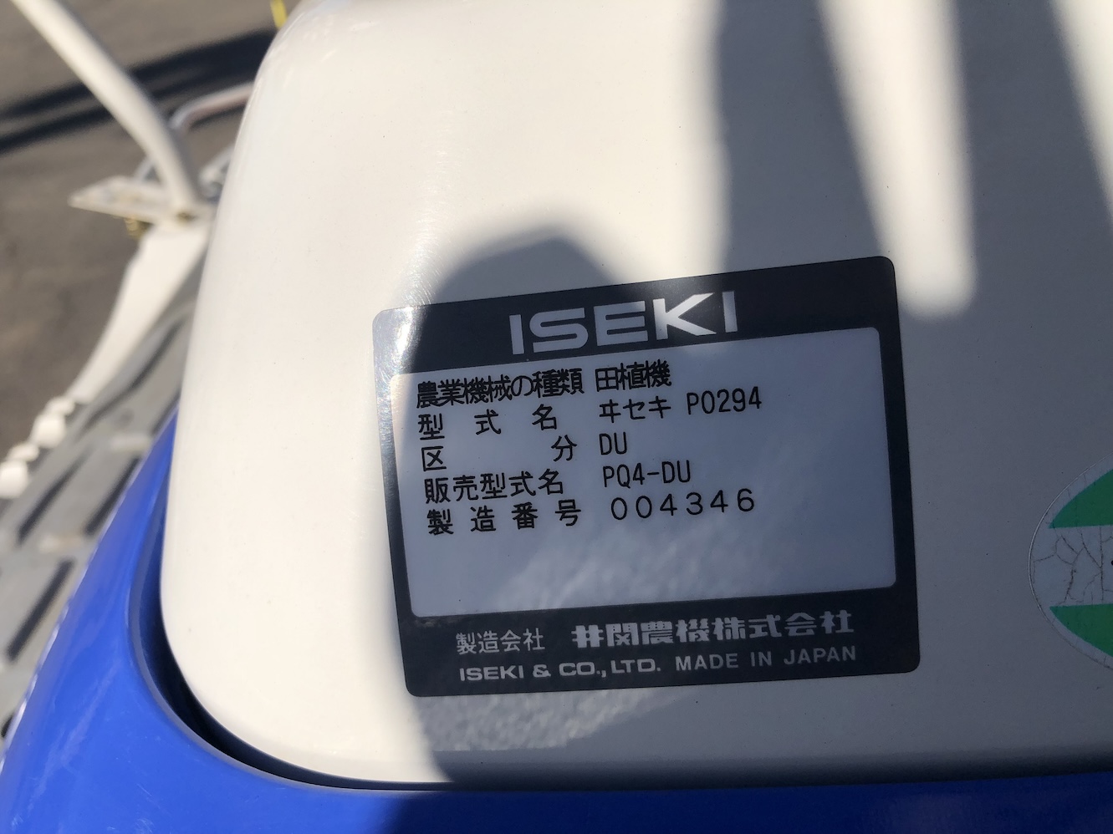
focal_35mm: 28
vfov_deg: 49.7
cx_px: 556
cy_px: 417
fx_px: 900
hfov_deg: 63.4
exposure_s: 1/4367
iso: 20
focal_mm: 4
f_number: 1.8
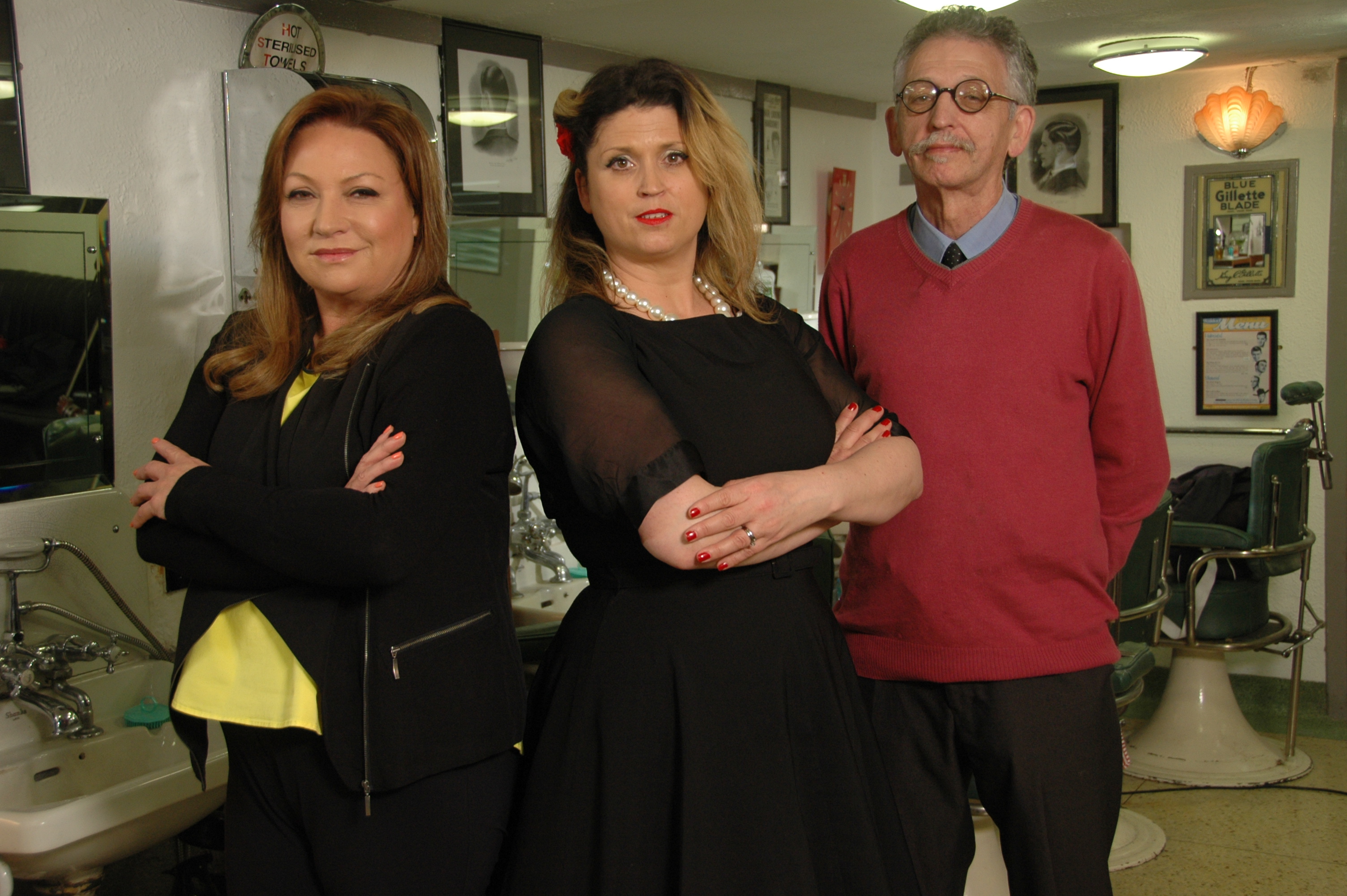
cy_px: 448
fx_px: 1738
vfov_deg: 28.9
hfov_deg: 42.4
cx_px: 674
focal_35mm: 46
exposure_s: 1/30
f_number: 4.2
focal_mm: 31
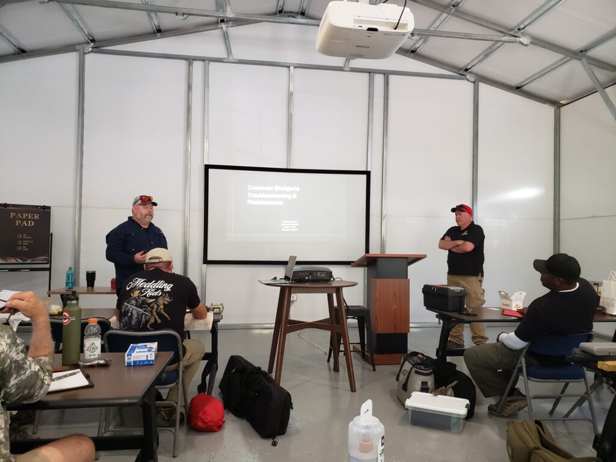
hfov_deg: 67.3
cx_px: 308
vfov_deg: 53.1
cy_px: 231
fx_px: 463
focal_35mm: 26
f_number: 2.4
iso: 250
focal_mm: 4.3
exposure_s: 1/24
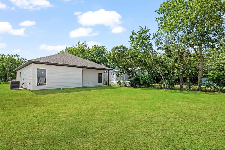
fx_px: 100
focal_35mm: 16
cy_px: 75
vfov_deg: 73.7
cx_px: 112
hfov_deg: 96.8
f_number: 9
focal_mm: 16
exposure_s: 1/160
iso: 500
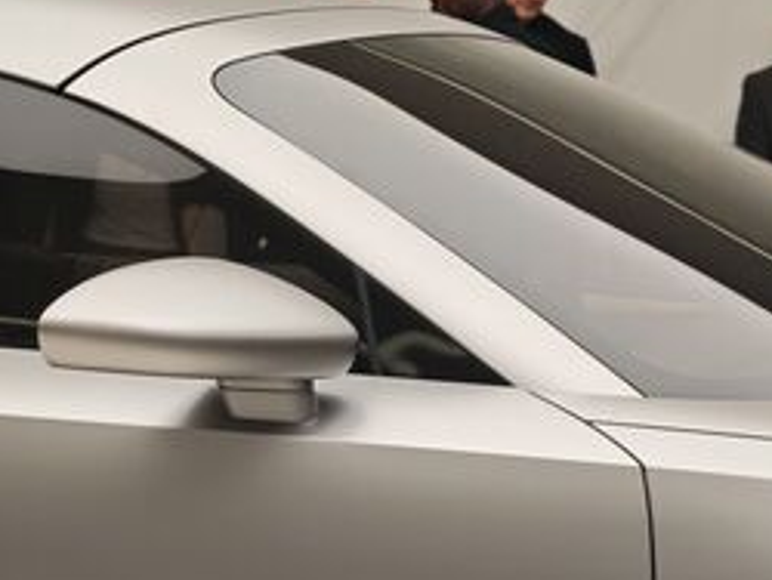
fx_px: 3415
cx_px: 469
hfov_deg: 12.9
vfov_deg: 9.7
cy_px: 342
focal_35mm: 153
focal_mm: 11.5
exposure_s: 1/97.5
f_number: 1.8
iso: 100
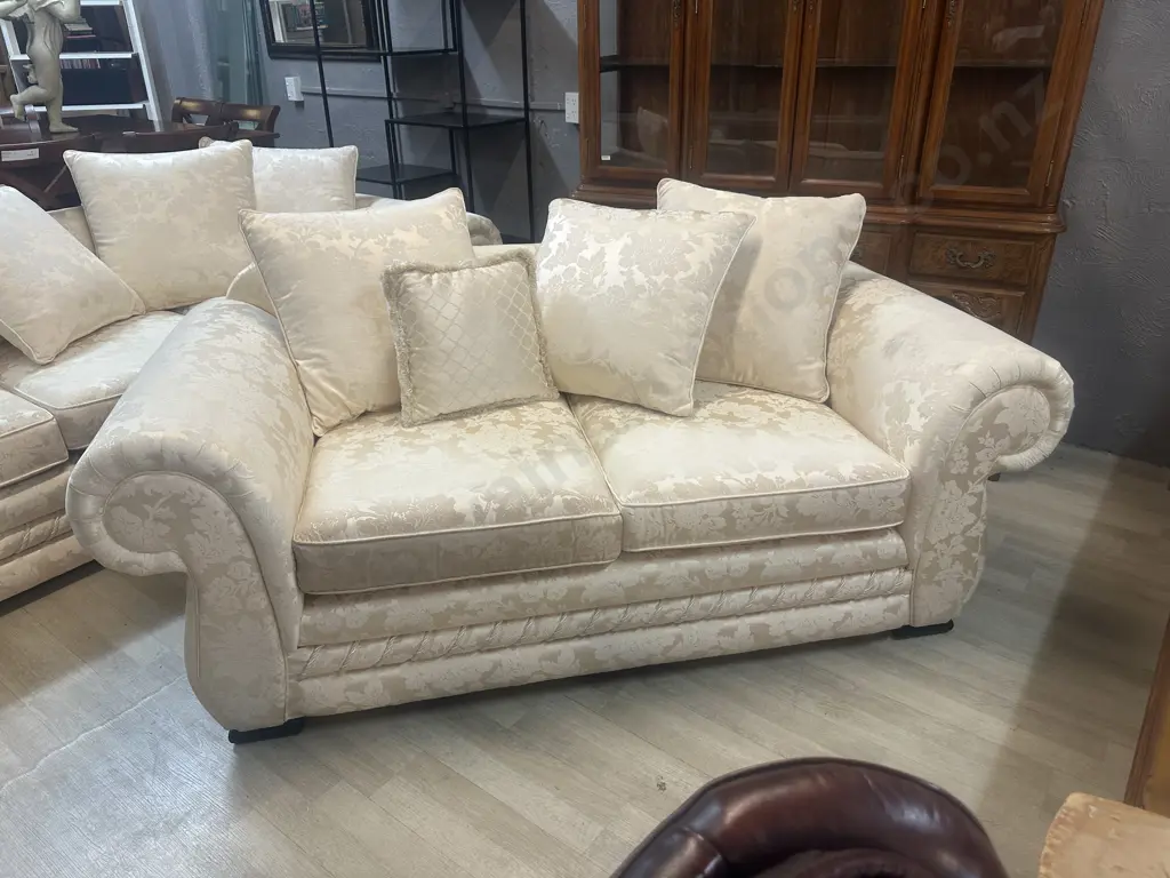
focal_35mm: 24
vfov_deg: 56.8
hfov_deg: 71.6
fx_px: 811
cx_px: 585
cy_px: 439
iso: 125
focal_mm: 6.86
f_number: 1.78
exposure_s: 1/100
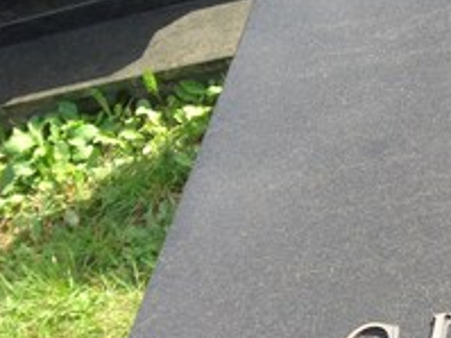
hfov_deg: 16.6
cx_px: 709
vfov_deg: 13.8
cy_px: 336
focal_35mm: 106
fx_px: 1380
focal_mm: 4.12
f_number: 2.4
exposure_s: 1/401
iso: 50
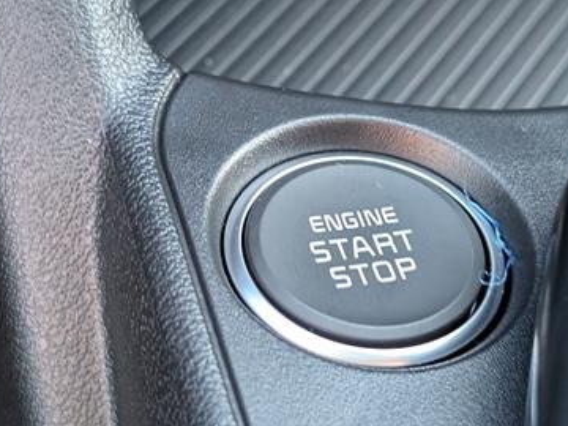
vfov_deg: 17.0
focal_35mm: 87
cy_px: 202
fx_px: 1428
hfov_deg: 22.5
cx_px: 333
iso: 135
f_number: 1.68
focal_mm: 6.9
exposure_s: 1/51.5
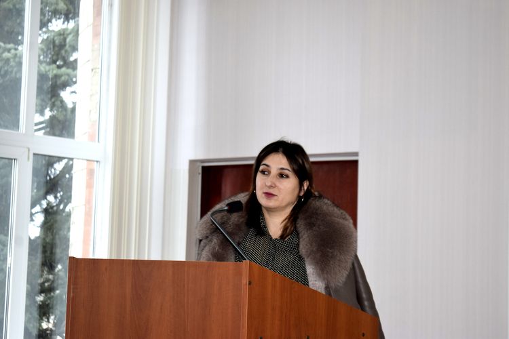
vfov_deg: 16.6
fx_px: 1166
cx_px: 254
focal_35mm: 82
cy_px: 170
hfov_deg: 24.6
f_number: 5.6
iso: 900
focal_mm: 55
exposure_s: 1/60
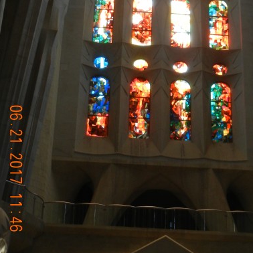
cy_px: 6
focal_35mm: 122
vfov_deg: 14.1
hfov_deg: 14.3
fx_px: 1009
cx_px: 169
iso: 319
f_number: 4.1
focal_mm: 12.2
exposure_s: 1/30
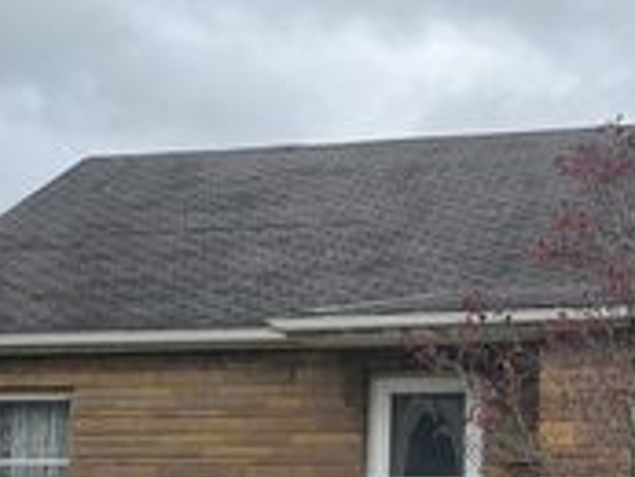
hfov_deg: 25.7
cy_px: 391
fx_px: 1377
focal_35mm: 75
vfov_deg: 19.4
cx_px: 470
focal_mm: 5.1
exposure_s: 1/1862
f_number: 1.6
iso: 50
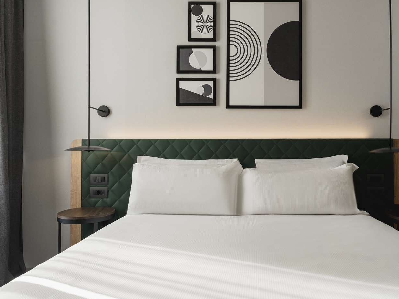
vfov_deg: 49.7
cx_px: 235
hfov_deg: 63.0
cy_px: 145
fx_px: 323
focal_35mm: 28
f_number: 6.3
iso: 250
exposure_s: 1/100
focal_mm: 24
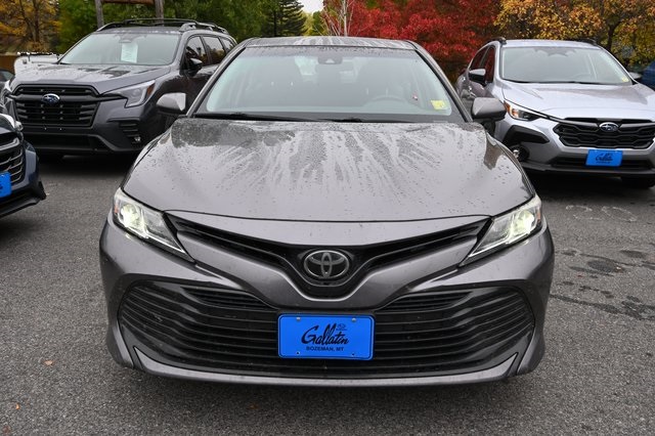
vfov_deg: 44.9
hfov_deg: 63.7
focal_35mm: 29
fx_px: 527
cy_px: 218
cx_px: 328
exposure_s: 1/30
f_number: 20
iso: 640
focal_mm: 29
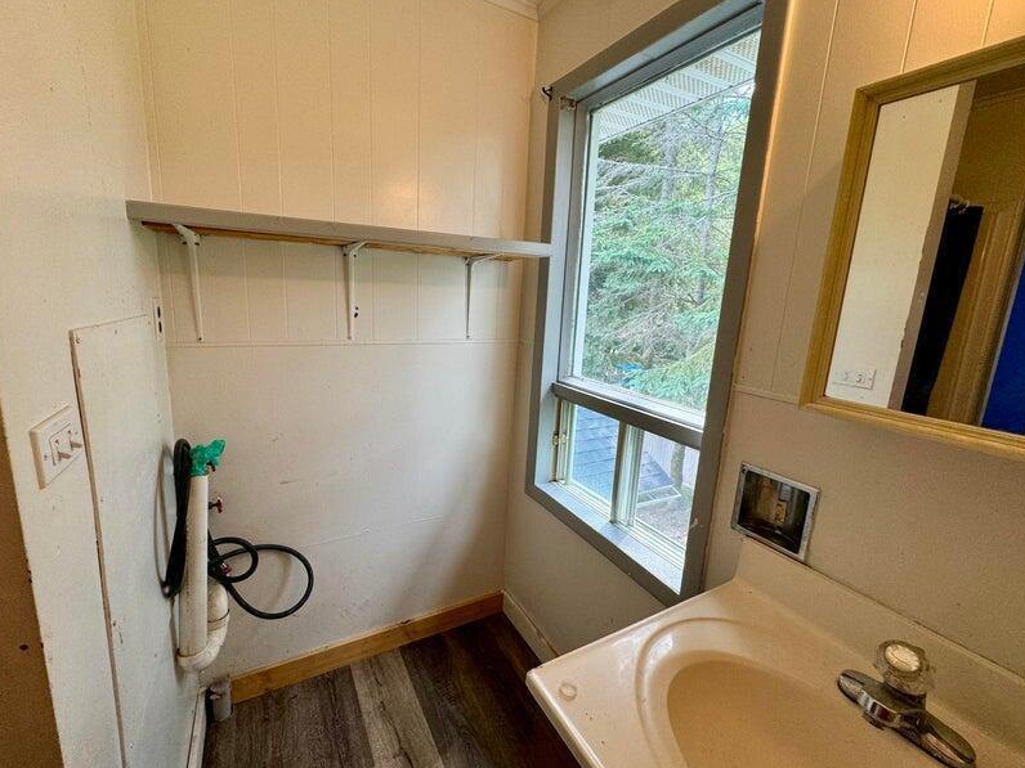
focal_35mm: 15
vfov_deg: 81.7
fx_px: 444
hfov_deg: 98.1
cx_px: 498
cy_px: 379
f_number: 2.2
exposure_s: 1/120
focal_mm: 2.22
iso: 125
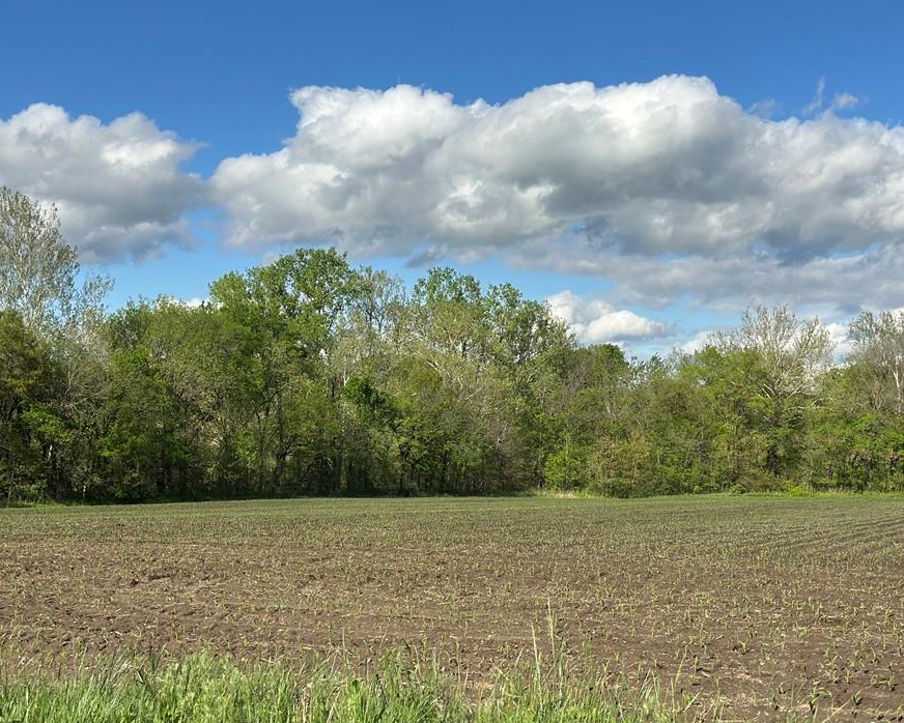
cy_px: 383
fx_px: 1472
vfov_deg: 27.6
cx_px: 503
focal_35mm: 55
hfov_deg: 34.1
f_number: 1.78
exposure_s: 1/7634
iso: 100
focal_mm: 6.86
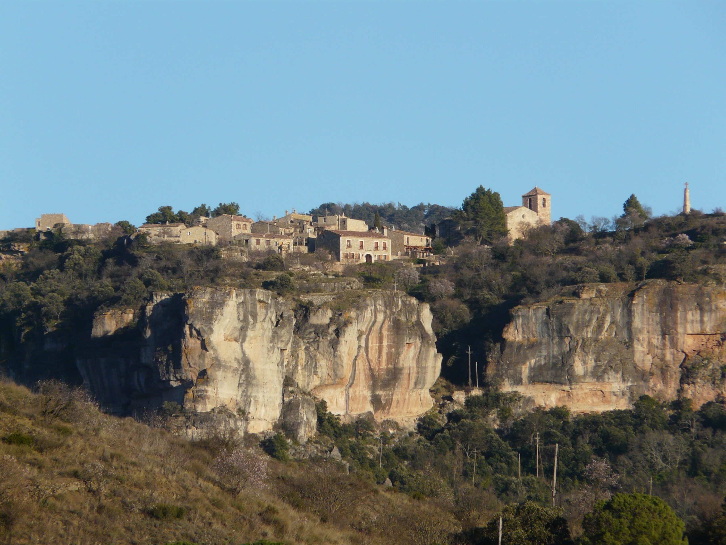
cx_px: 363
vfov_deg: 3.7
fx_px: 8347
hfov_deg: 5.0
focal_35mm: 398
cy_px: 272
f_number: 5.6
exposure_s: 1/400
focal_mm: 65.3
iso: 100
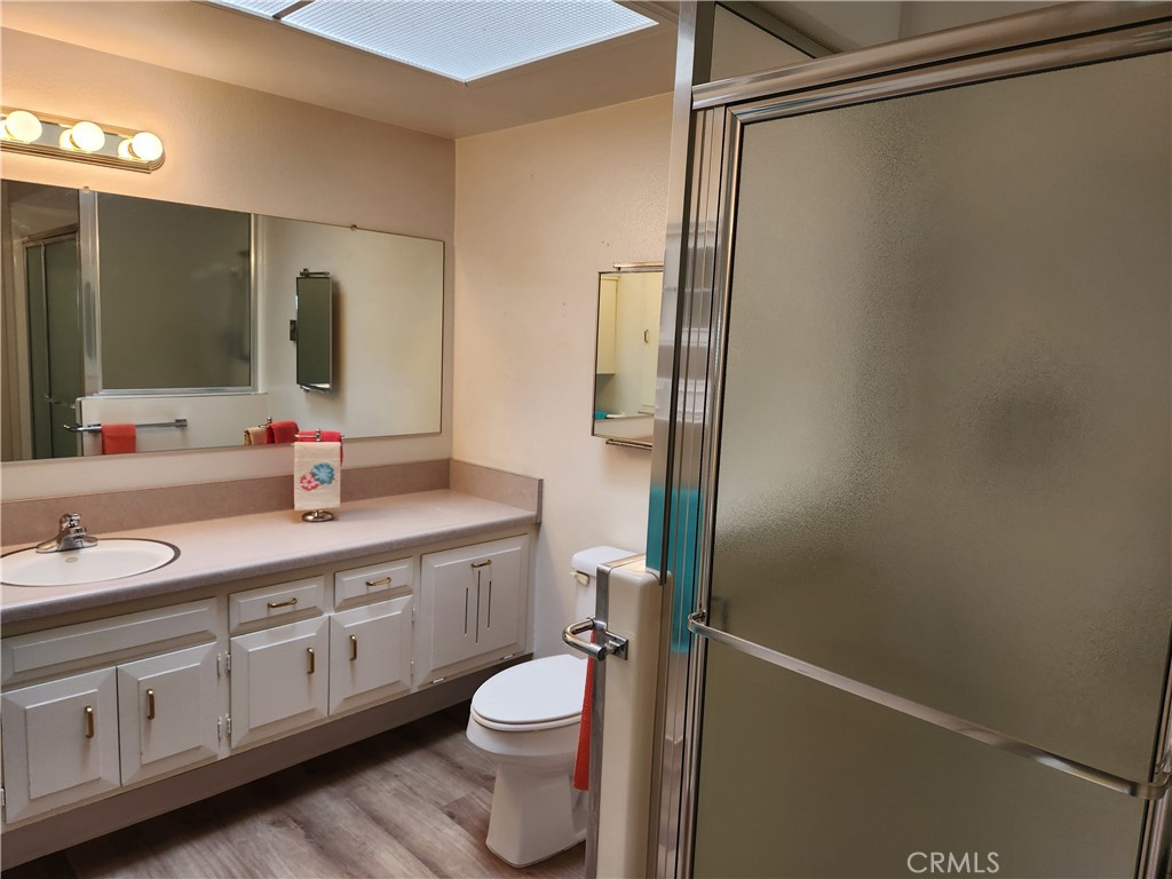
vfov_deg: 58.9
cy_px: 440
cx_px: 586
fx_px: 779
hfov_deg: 73.9
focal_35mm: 23
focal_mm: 5.4
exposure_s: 1/180
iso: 100
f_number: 1.8
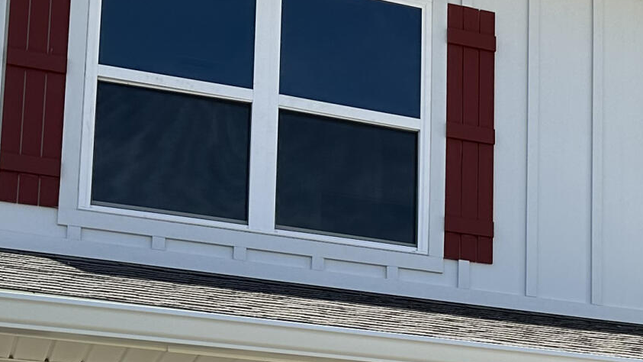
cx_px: 735
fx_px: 1585
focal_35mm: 93
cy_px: 483
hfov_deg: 21.6
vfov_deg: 12.6
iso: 80
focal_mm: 6.86
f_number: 1.78
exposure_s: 1/3861
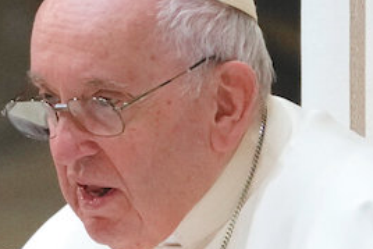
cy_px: 246
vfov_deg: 0.9
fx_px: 16244
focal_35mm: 1567
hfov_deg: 1.3
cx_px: 189
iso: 4000
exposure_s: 1/320
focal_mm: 600
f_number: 6.3
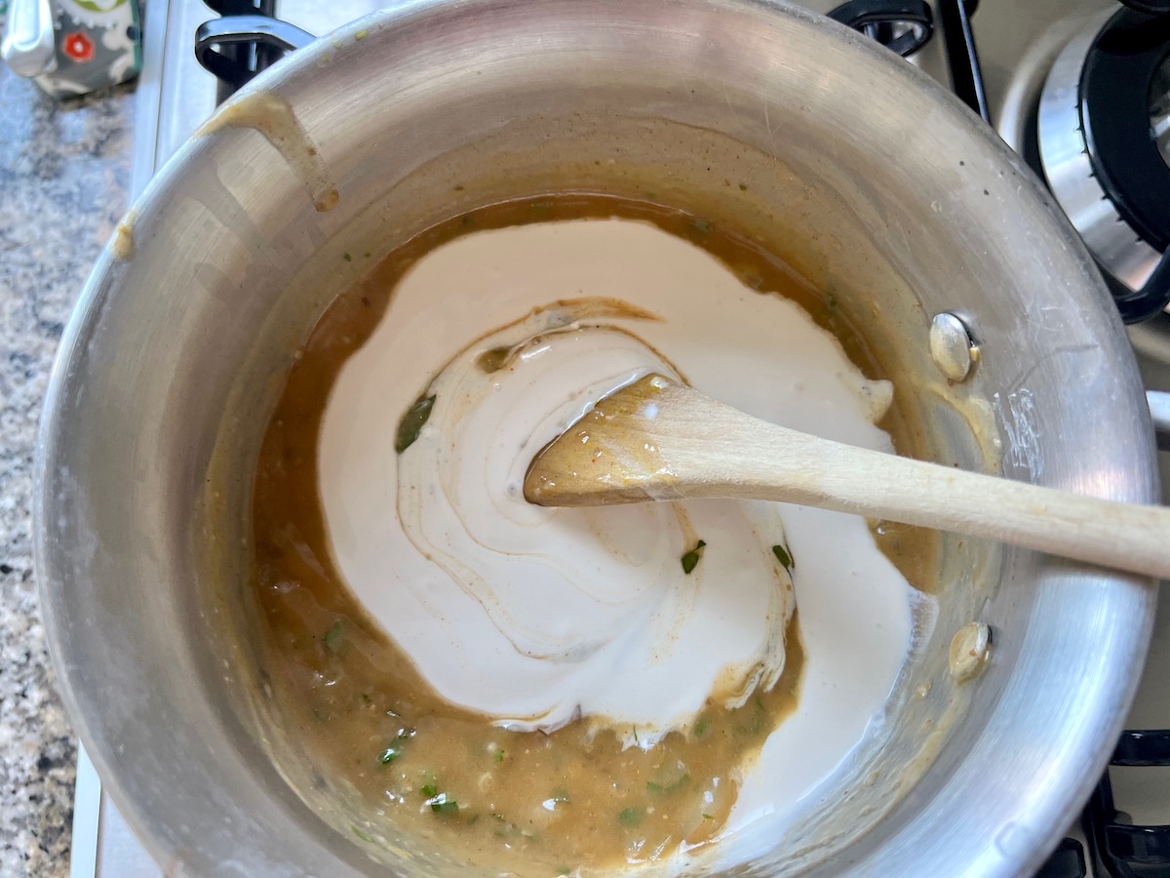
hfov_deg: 67.3
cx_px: 585
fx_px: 879
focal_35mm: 26
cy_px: 439
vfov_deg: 53.1
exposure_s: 1/121
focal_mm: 5.7
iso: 125
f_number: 1.5
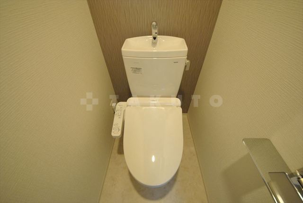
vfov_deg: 83.4
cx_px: 152
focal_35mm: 14
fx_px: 114
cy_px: 102
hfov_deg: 106.2
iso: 800
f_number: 4.5
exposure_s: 1/40
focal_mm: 9
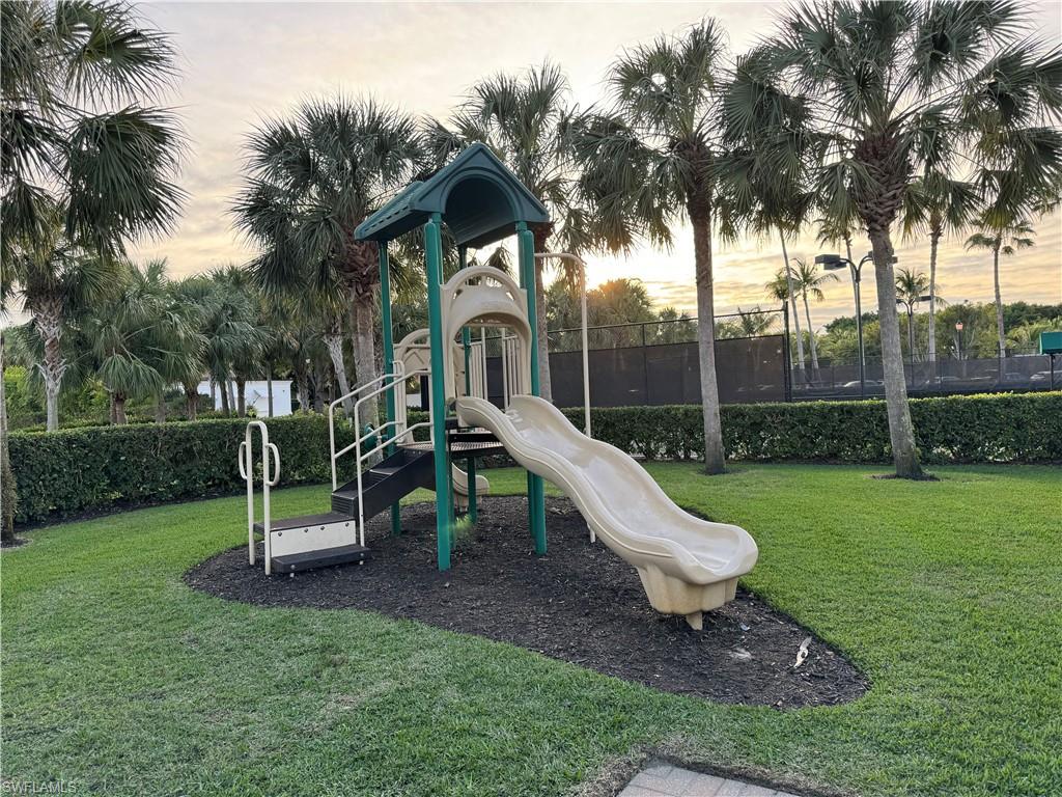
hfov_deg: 71.6
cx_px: 531
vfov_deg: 56.8
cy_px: 398
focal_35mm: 24
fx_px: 736
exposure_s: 1/390
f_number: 1.78
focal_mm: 6.86
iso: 80
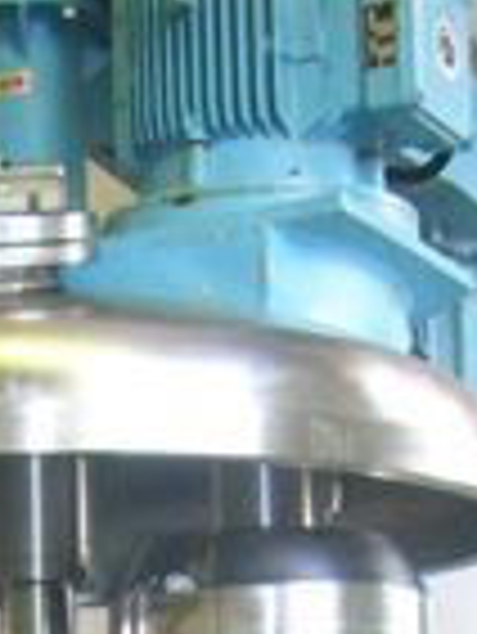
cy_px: 955
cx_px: -50
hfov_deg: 12.7
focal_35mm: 115
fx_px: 2110
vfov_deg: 15.7
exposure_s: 1/60
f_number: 2.7
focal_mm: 6.2
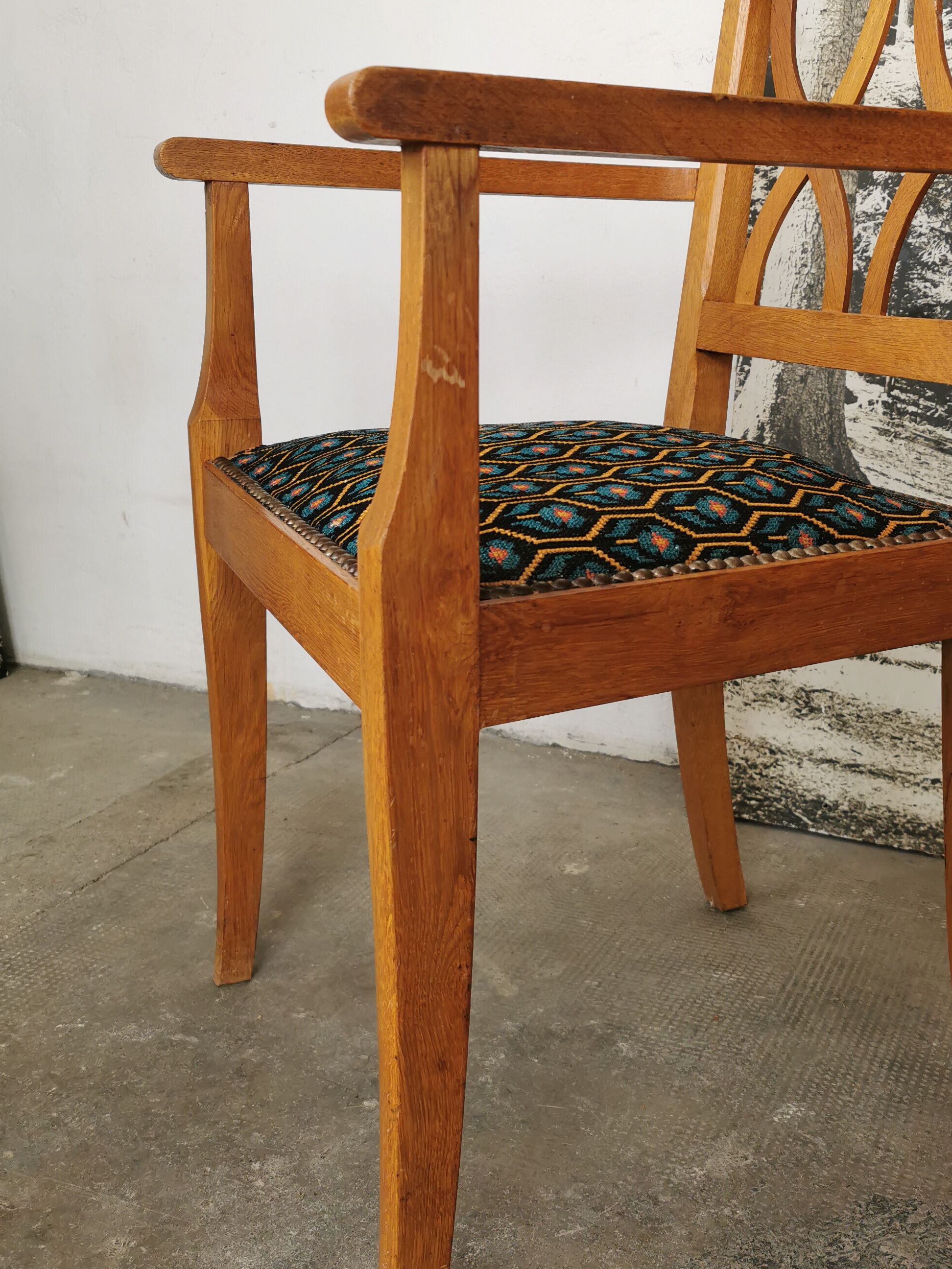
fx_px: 1393
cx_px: 641
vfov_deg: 48.9
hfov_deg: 37.3
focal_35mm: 38
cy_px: 578
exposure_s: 1/100
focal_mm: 5.56
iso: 80
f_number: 1.6
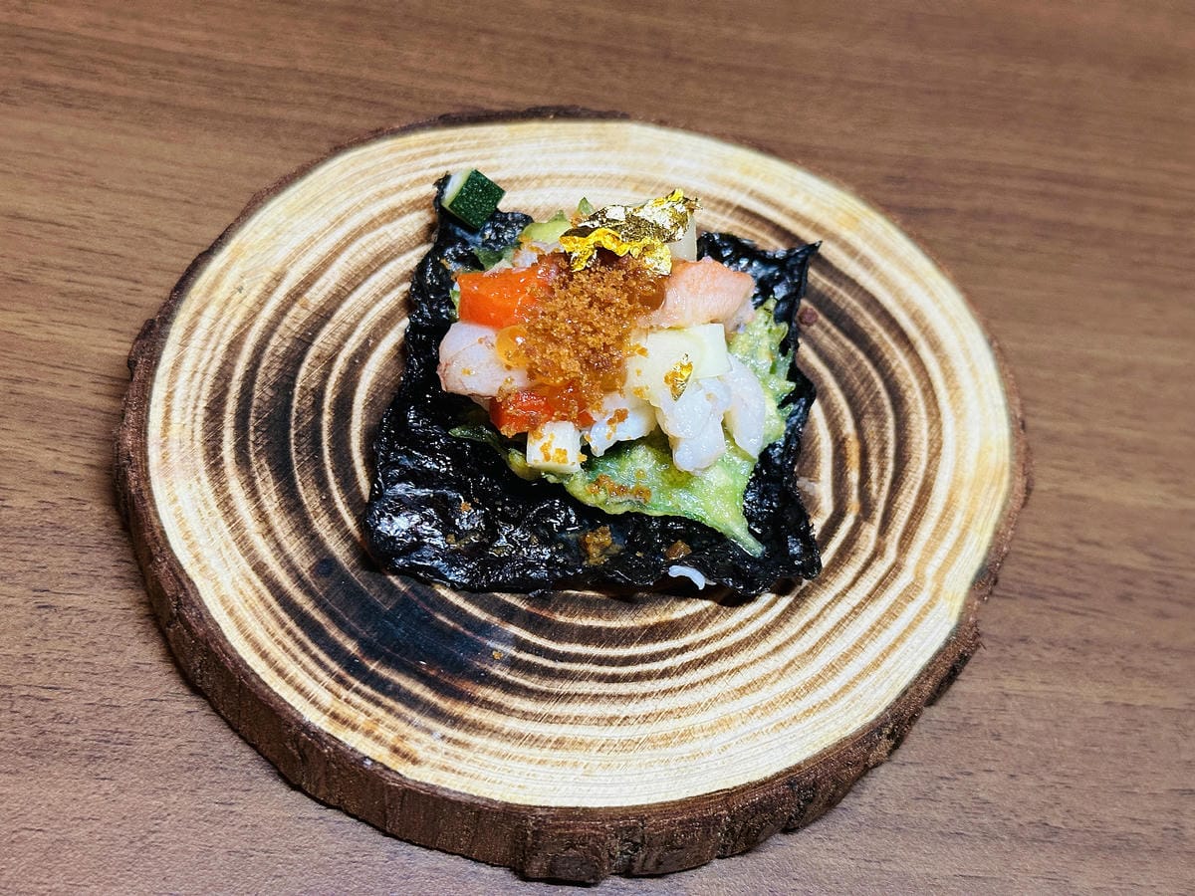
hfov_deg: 39.7
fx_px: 1657
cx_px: 598
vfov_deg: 30.3
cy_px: 448
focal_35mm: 48
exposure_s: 1/40
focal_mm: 6.86
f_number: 1.78
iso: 320
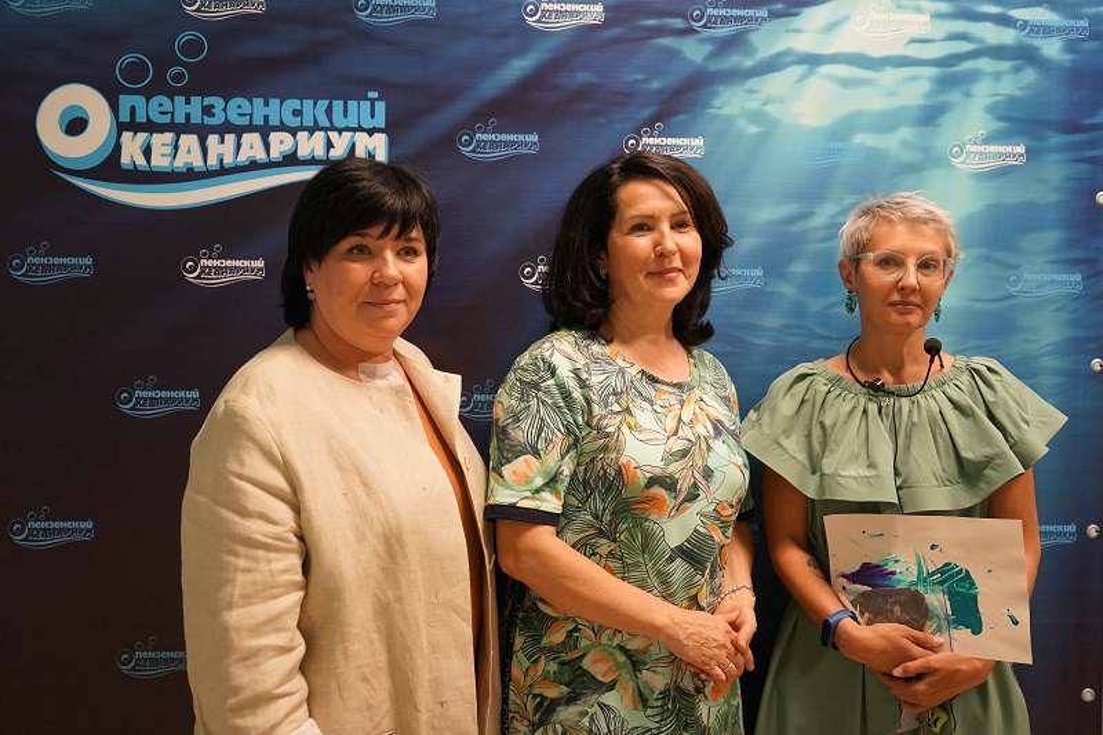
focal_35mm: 33
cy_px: 368
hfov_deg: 57.2
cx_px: 552
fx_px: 1011
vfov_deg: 40.0
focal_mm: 33
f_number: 4
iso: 1600
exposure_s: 1/160
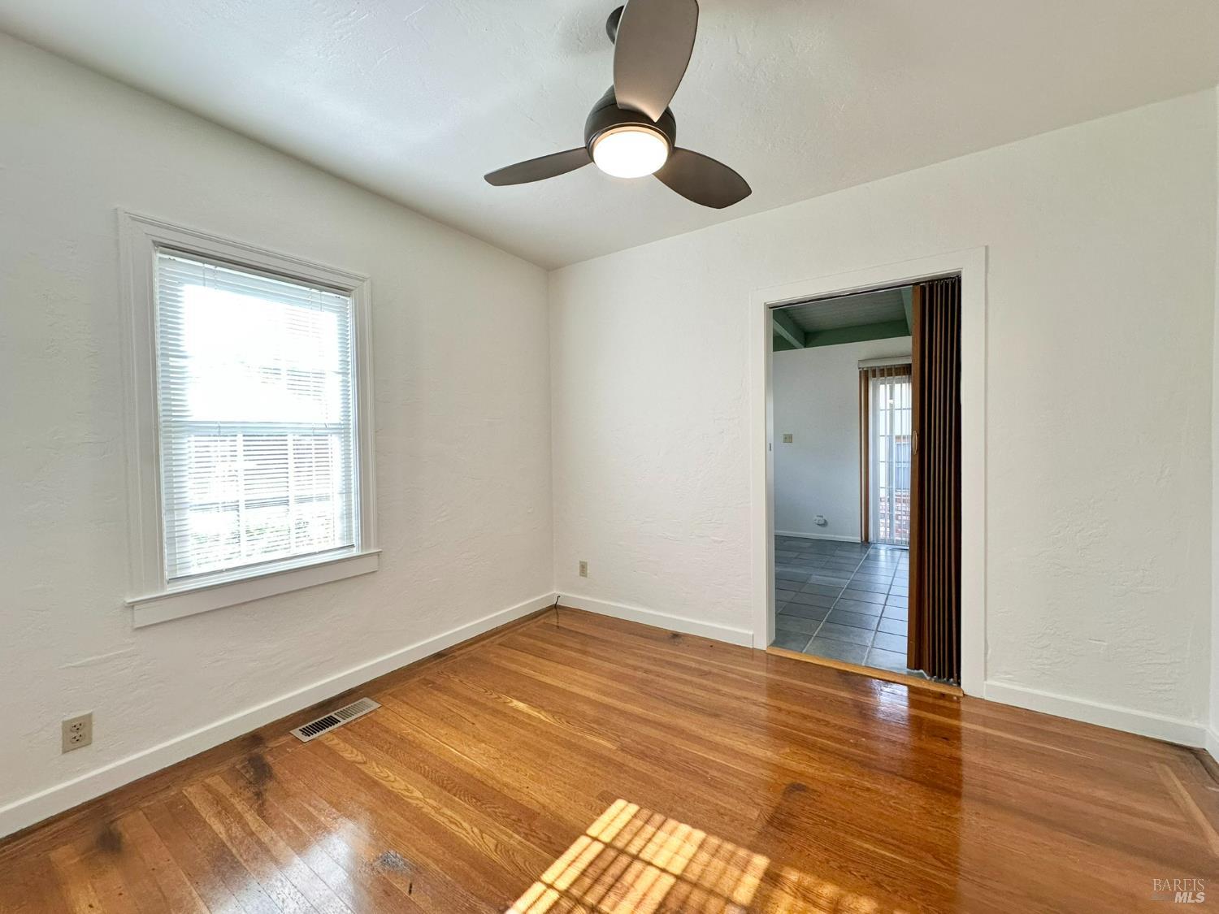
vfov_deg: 85.7
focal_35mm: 14
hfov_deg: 102.1
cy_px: 457
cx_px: 610
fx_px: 493
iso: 125
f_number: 2.2
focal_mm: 2.22
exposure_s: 1/120
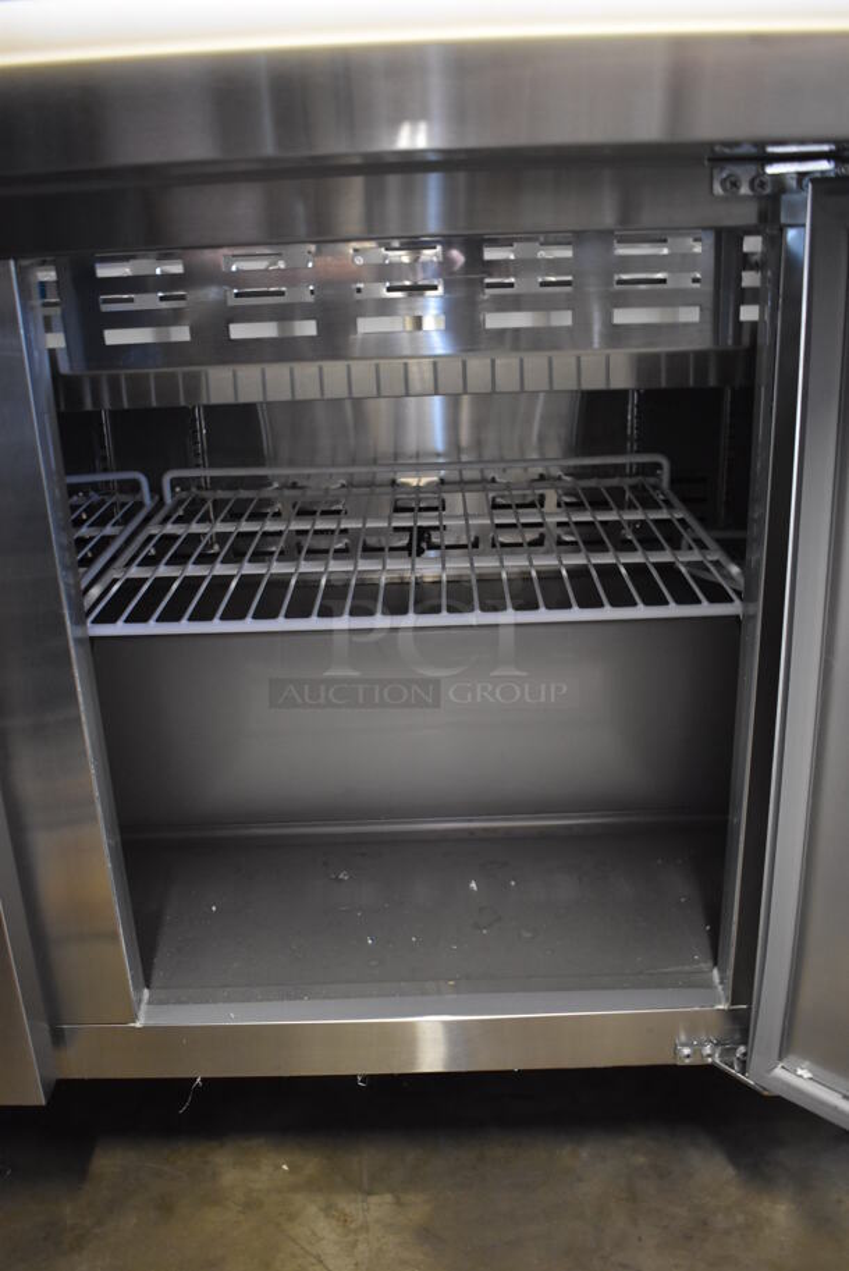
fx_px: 1060
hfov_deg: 43.7
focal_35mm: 30
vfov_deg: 61.9
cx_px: 424
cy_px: 636
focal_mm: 20
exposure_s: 1/30
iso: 2200
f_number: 3.8
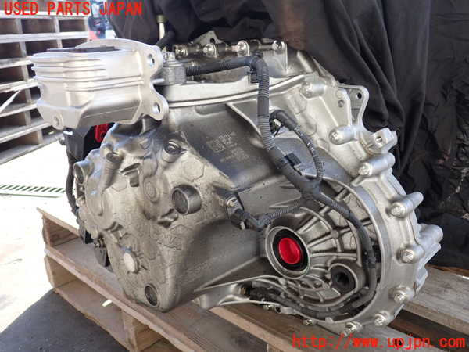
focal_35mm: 32
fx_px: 434
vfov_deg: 44.2
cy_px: 176
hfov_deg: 56.8
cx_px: 234
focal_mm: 5.79
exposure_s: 1/125
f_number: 2.4
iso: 160
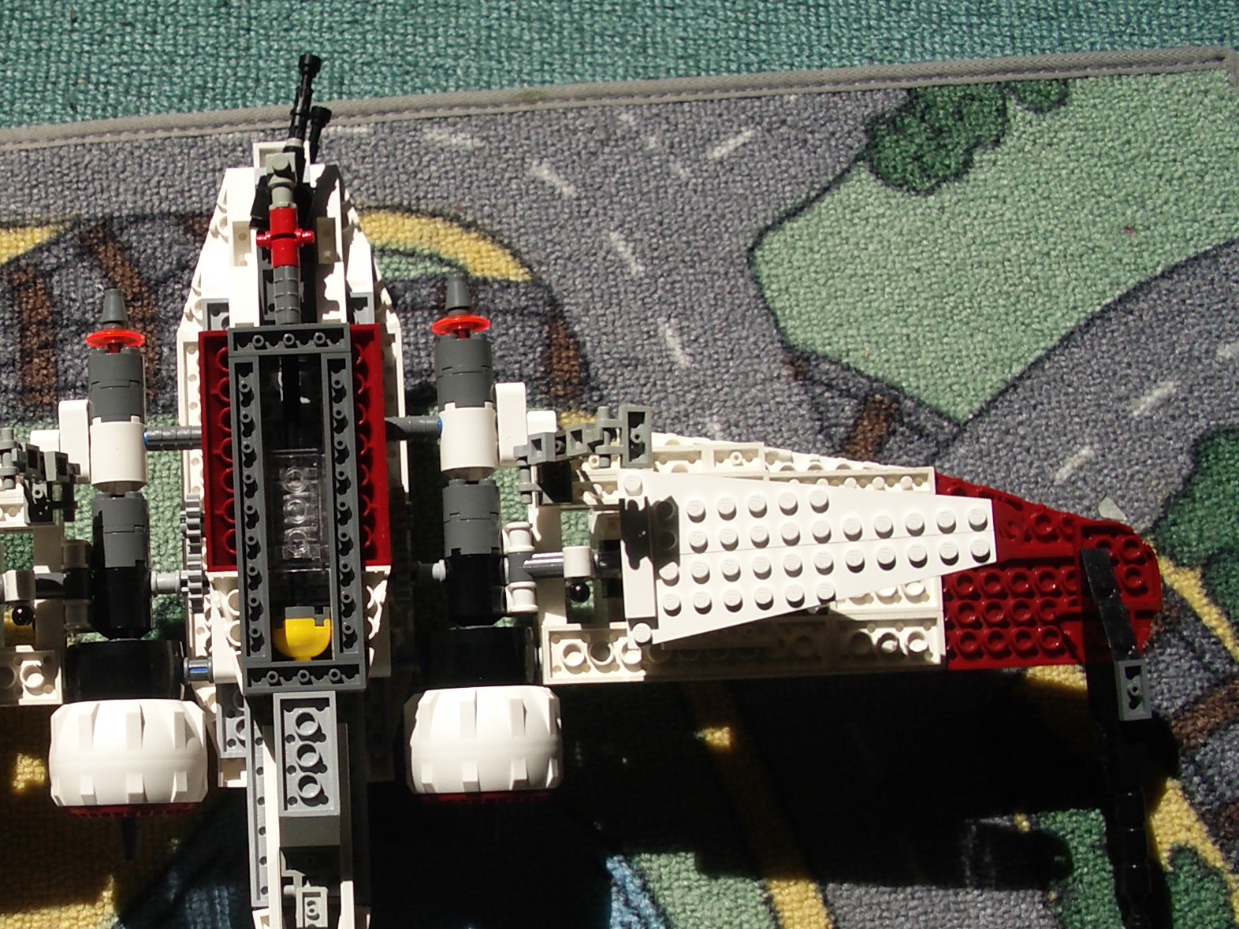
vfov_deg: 25.5
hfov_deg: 32.8
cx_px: 247
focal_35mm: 57
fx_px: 2040
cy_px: 657
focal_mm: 5.8
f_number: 4.3
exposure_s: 1/400
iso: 80
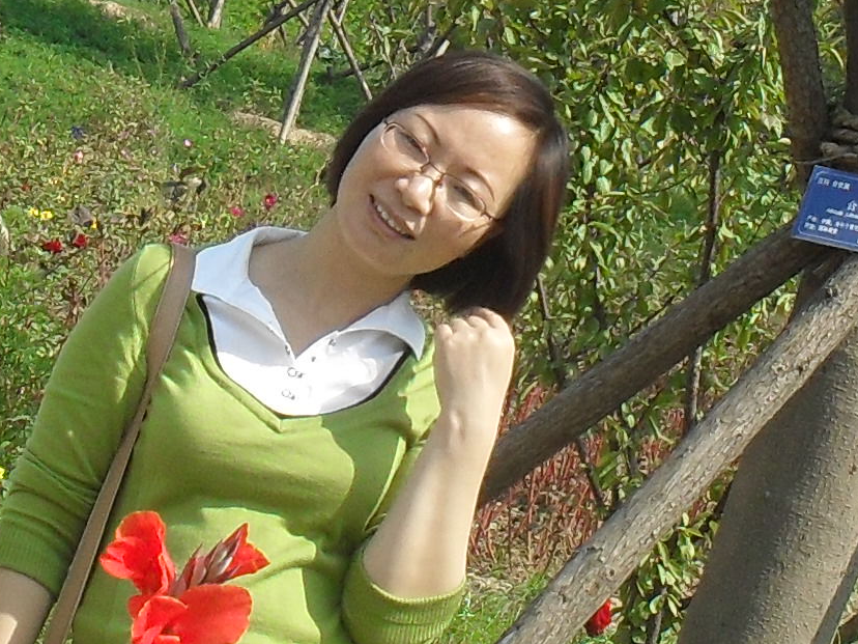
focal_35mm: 46
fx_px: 1140
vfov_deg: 31.4
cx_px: 382
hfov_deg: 41.2
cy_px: 263
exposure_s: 1/1000
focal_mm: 6.3
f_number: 3.2
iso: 100
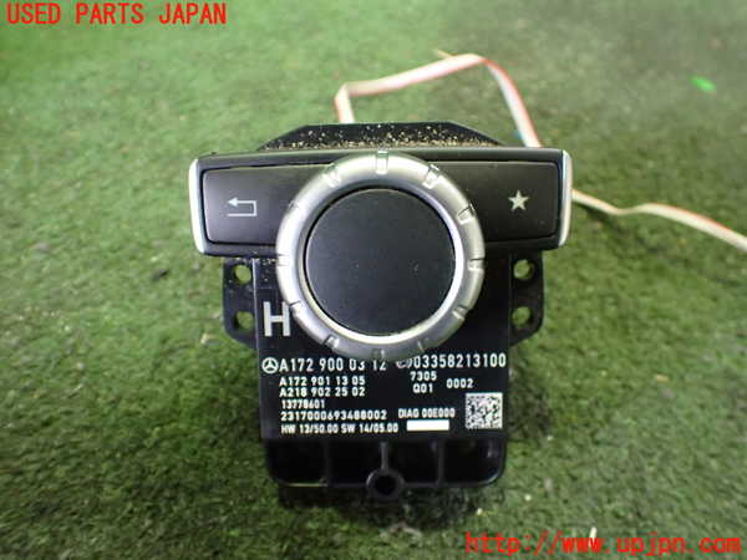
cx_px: 374
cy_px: 280
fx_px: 647
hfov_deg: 60.0
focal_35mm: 30
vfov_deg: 46.8
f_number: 2.3
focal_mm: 5.4
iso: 800
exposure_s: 1/30
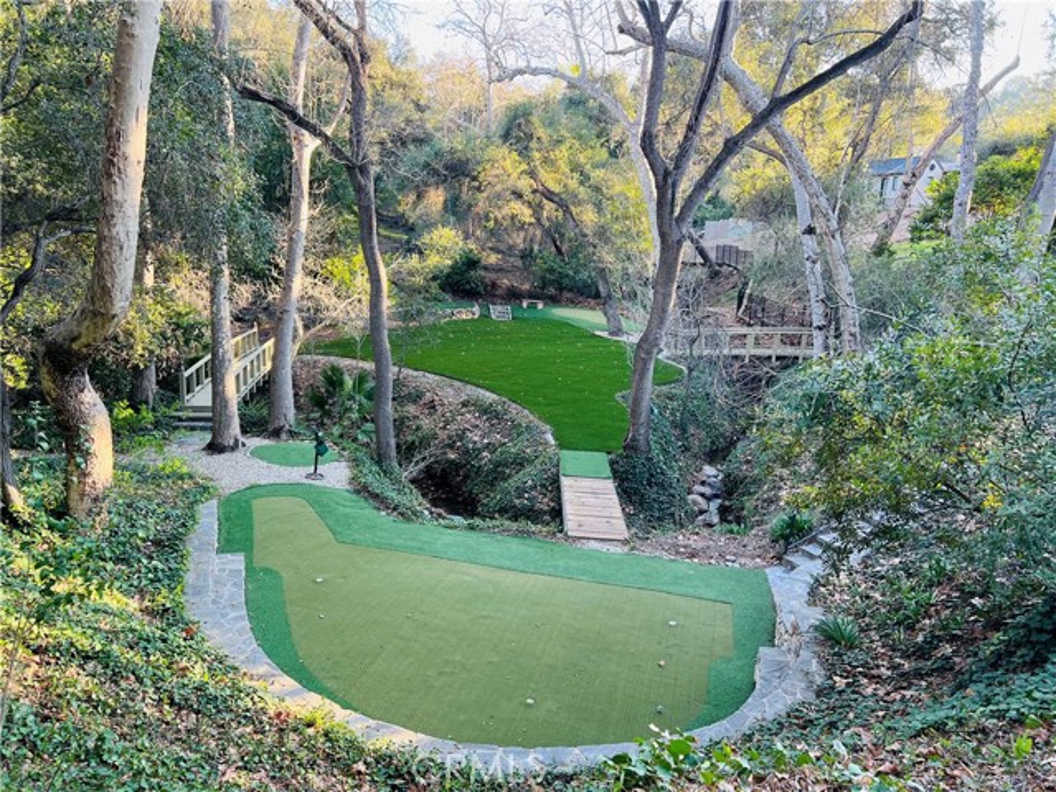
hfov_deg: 67.3
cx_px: 528
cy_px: 396
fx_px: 793
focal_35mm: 26
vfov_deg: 53.1
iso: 64
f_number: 1.5
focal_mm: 5.7
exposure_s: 1/140
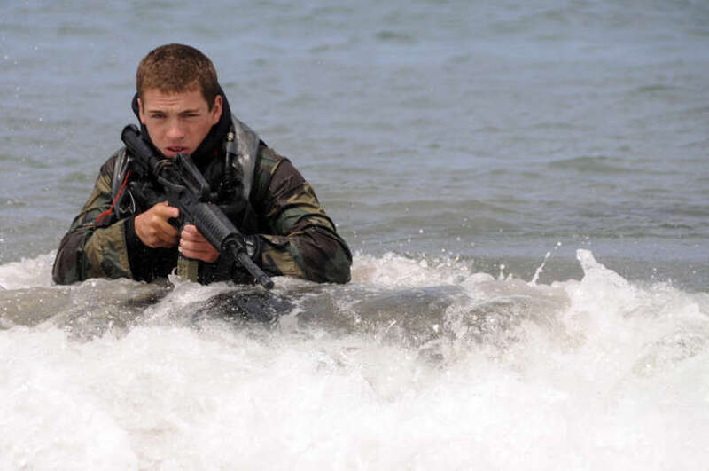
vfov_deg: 6.1
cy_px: 236
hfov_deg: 9.2
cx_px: 354
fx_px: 4425
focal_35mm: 225
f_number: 5.6
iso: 200
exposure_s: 1/1250
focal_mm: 150
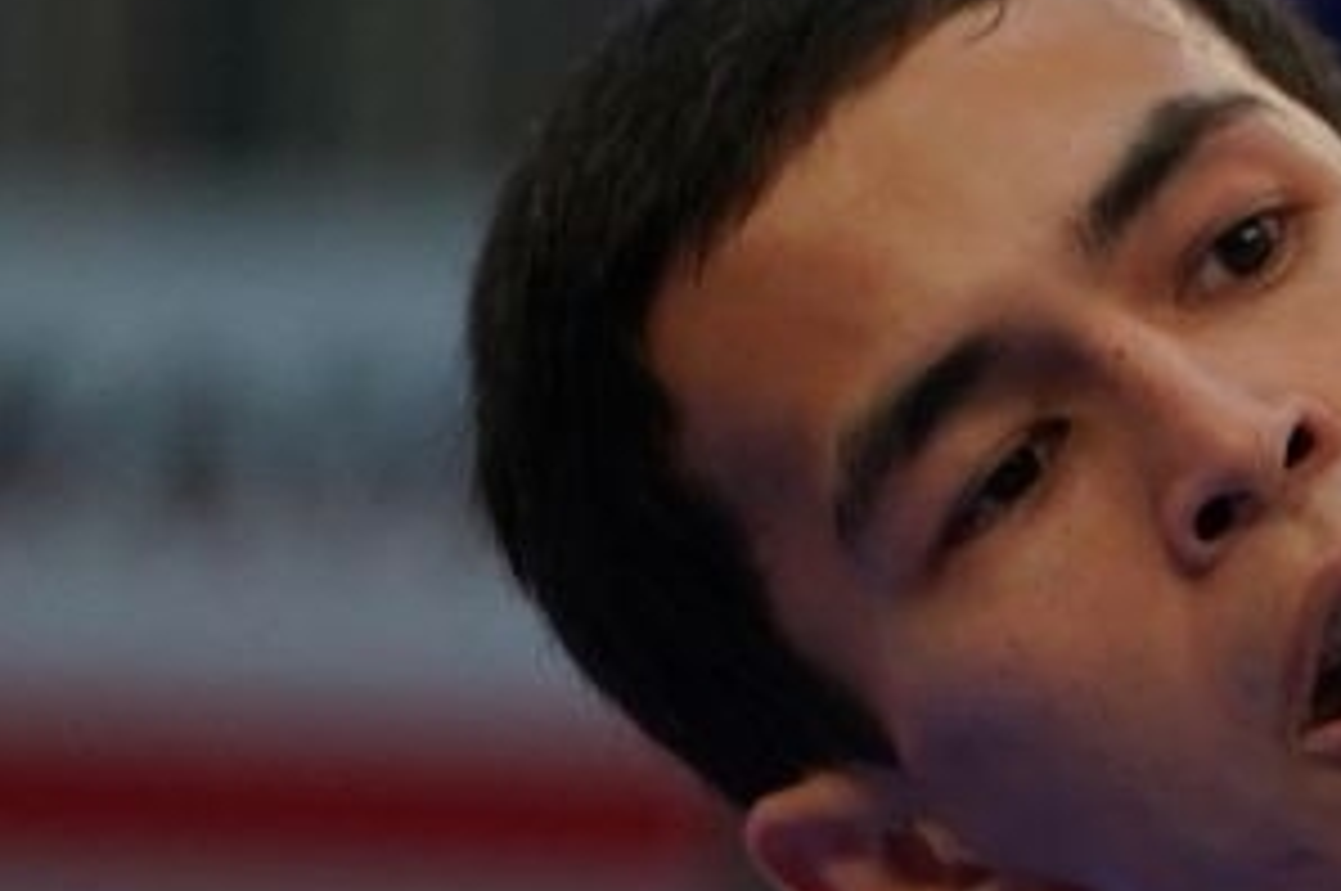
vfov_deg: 1.3
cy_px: 324
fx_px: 39144
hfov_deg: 2.0
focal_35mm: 1052
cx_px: 3537
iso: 1000
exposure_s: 1/1000
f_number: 2.8
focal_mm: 174
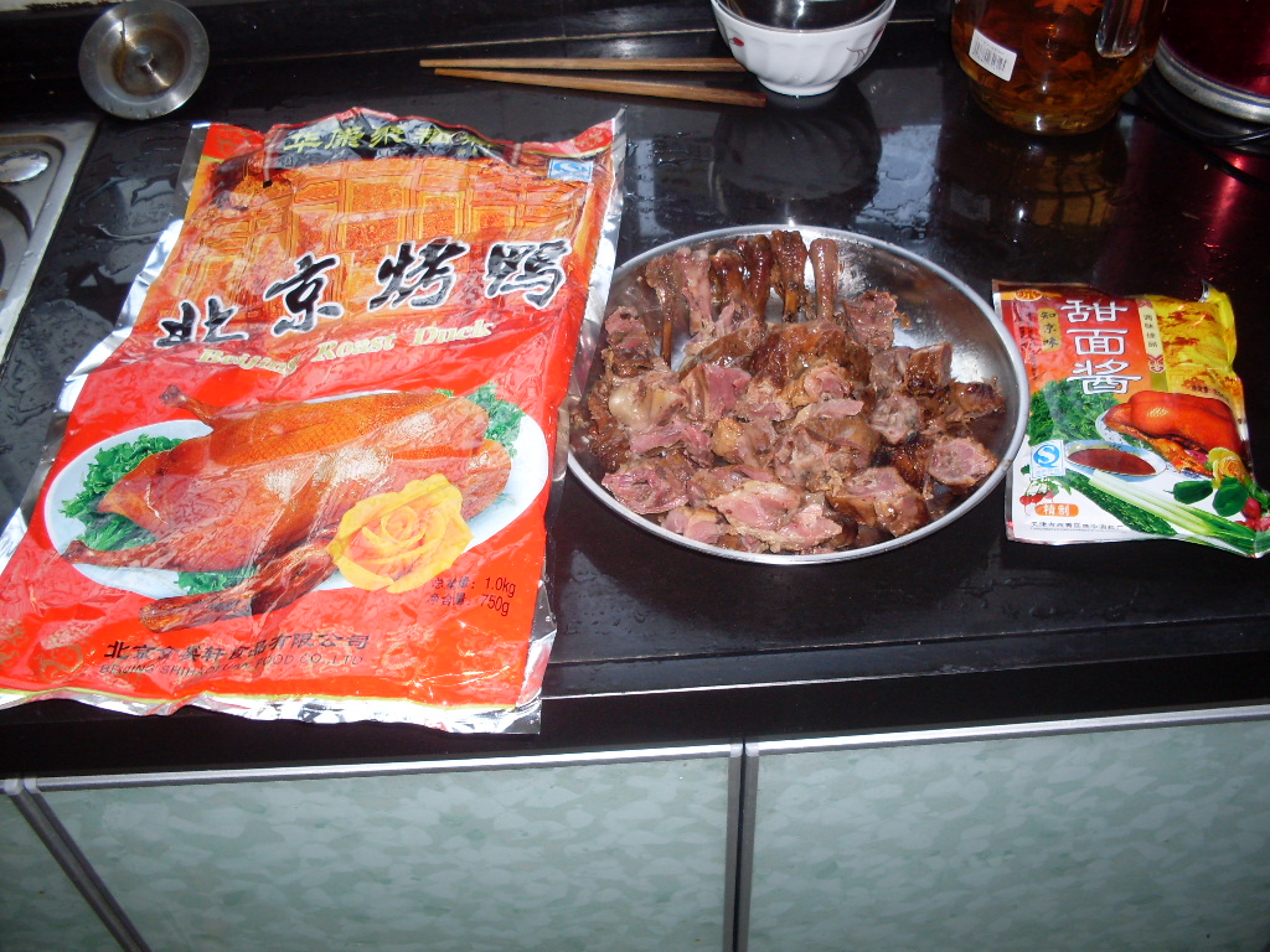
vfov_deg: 37.7
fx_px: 1394
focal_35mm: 38
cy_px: 476
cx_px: 635
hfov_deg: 49.0
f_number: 2.8
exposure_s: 1/45
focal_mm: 6.3
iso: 100
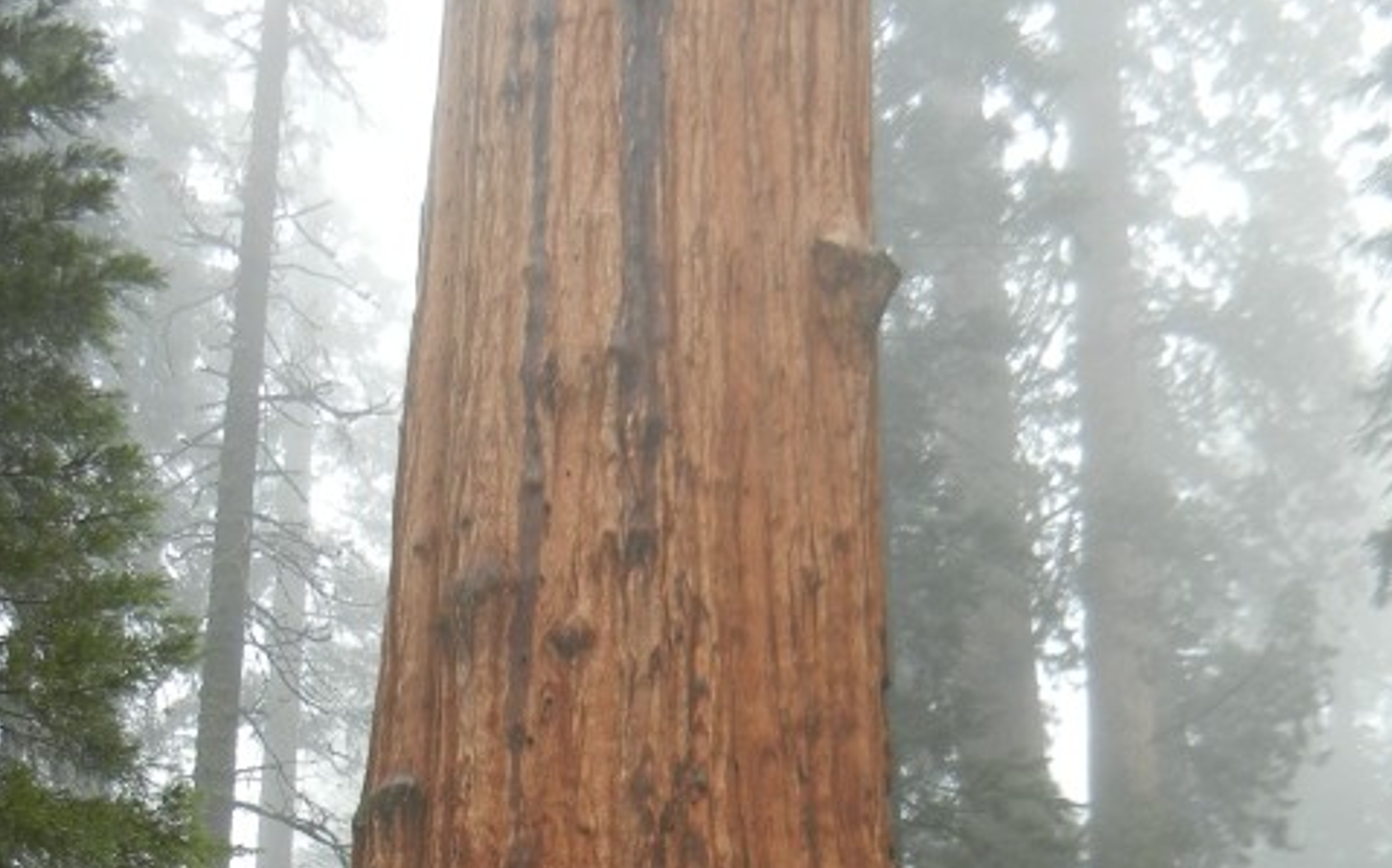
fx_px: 2579
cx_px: 683
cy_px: 1033
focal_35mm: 68
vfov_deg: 18.2
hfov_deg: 30.2
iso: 191
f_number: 3.5
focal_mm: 5.4
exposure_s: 1/60
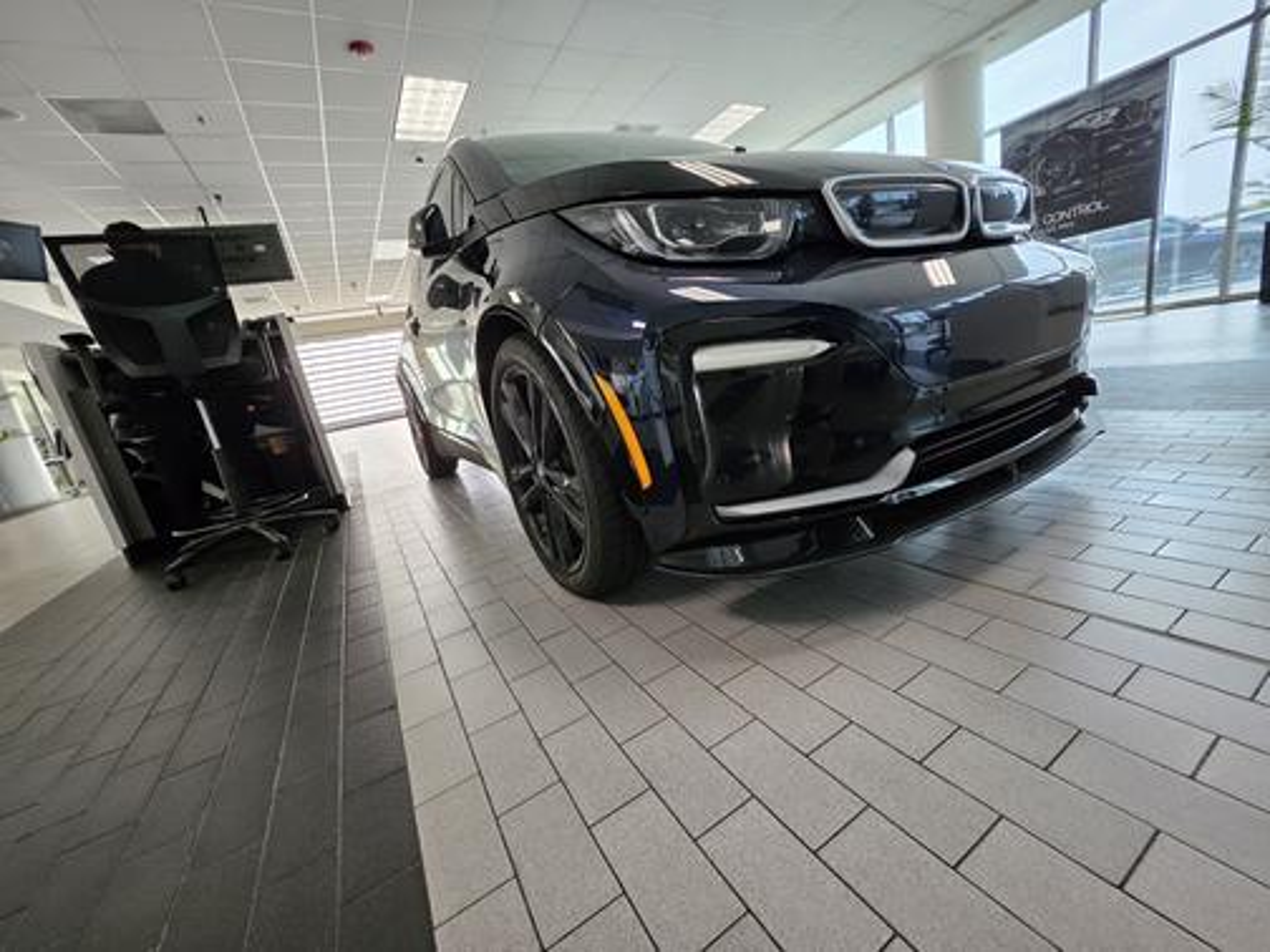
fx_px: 477
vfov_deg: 89.9
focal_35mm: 13
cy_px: 476
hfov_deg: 106.2
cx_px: 635
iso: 160
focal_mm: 1.74
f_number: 2.2
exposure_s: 1/60
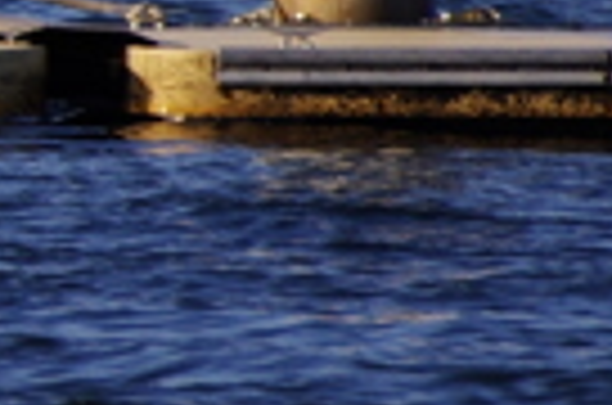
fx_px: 57343
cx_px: -1606
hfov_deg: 0.6
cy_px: -184
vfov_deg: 0.4
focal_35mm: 3381
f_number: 6.3
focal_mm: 300
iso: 250
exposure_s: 1/500
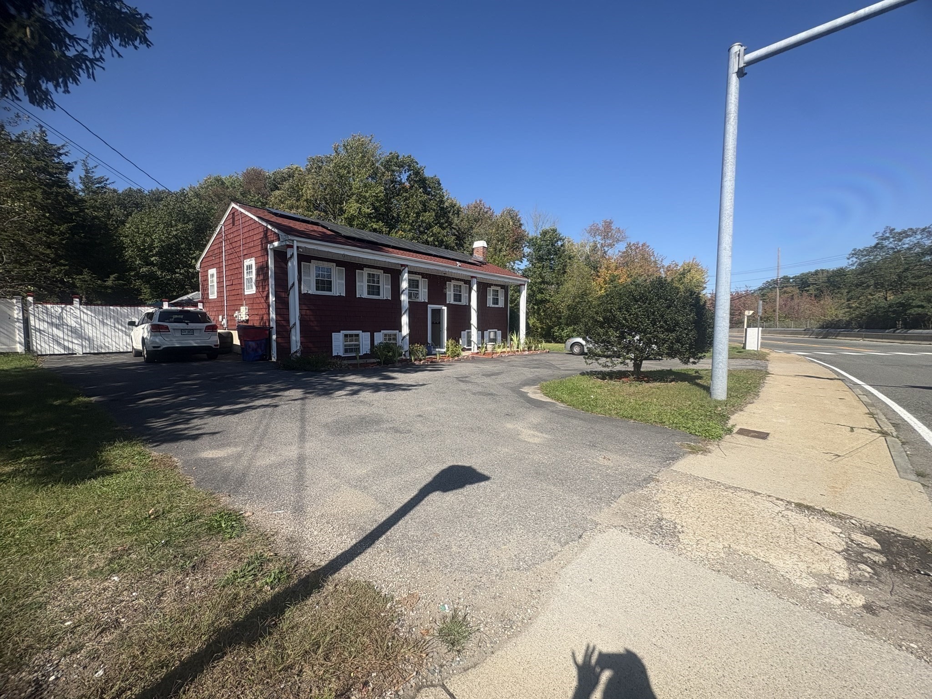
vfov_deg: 85.7
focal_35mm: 14
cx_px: 466
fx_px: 377
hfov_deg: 102.1
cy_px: 350
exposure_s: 1/1323
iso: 50
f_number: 2.2
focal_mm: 2.22
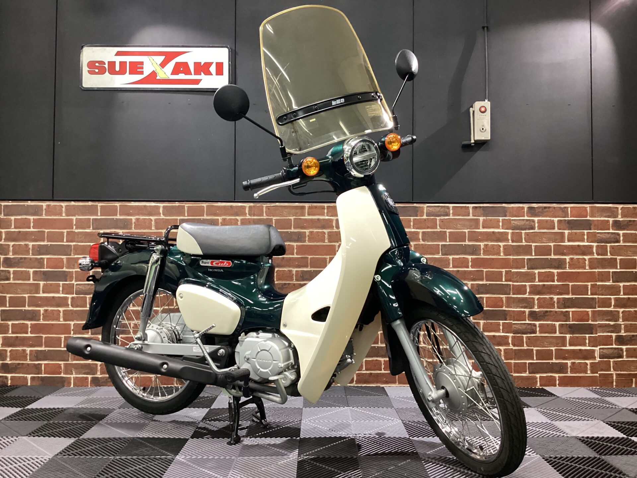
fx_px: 570
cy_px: 239
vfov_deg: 45.4
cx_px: 318
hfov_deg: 58.4
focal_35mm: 31
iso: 320
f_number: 2.4
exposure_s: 1/40
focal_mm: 3.3
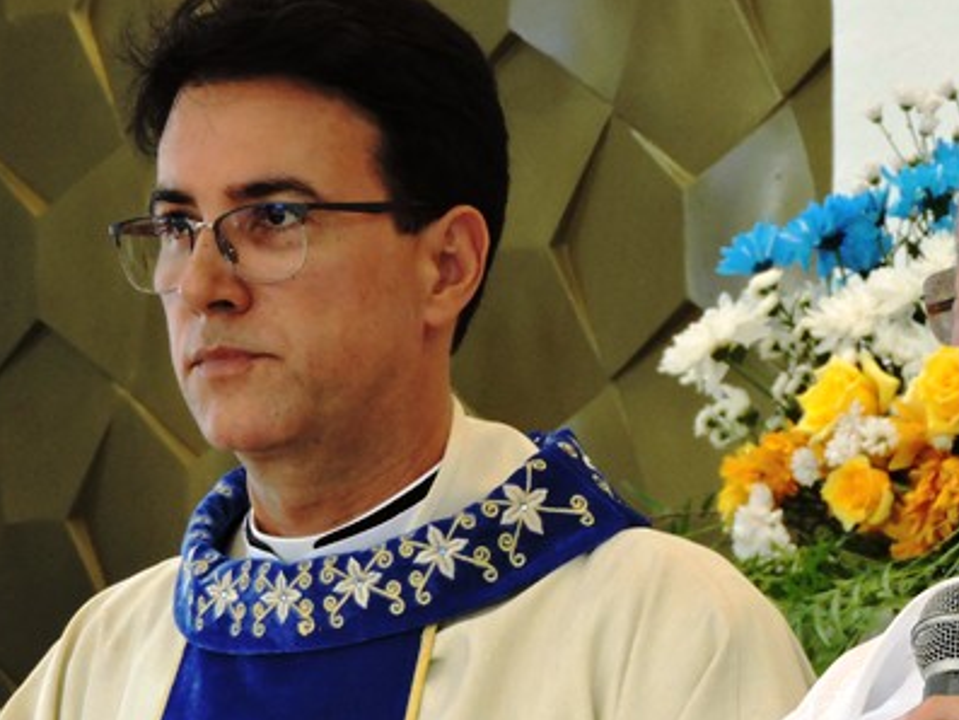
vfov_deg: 4.7
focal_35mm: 317
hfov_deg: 6.2
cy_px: 431
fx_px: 8785
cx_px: 783
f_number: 5.3
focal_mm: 32.2
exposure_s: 1/20
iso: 400
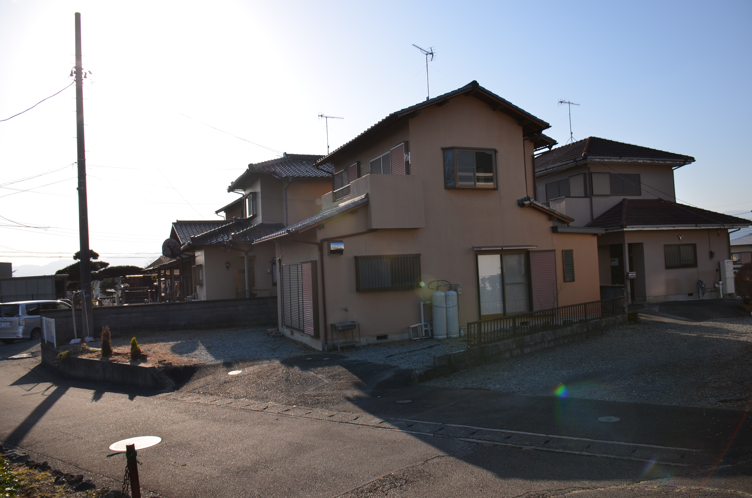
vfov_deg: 47.7
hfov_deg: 67.5
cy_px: 249
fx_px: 563
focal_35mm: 27
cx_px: 376
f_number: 8
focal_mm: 18
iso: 100
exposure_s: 1/250
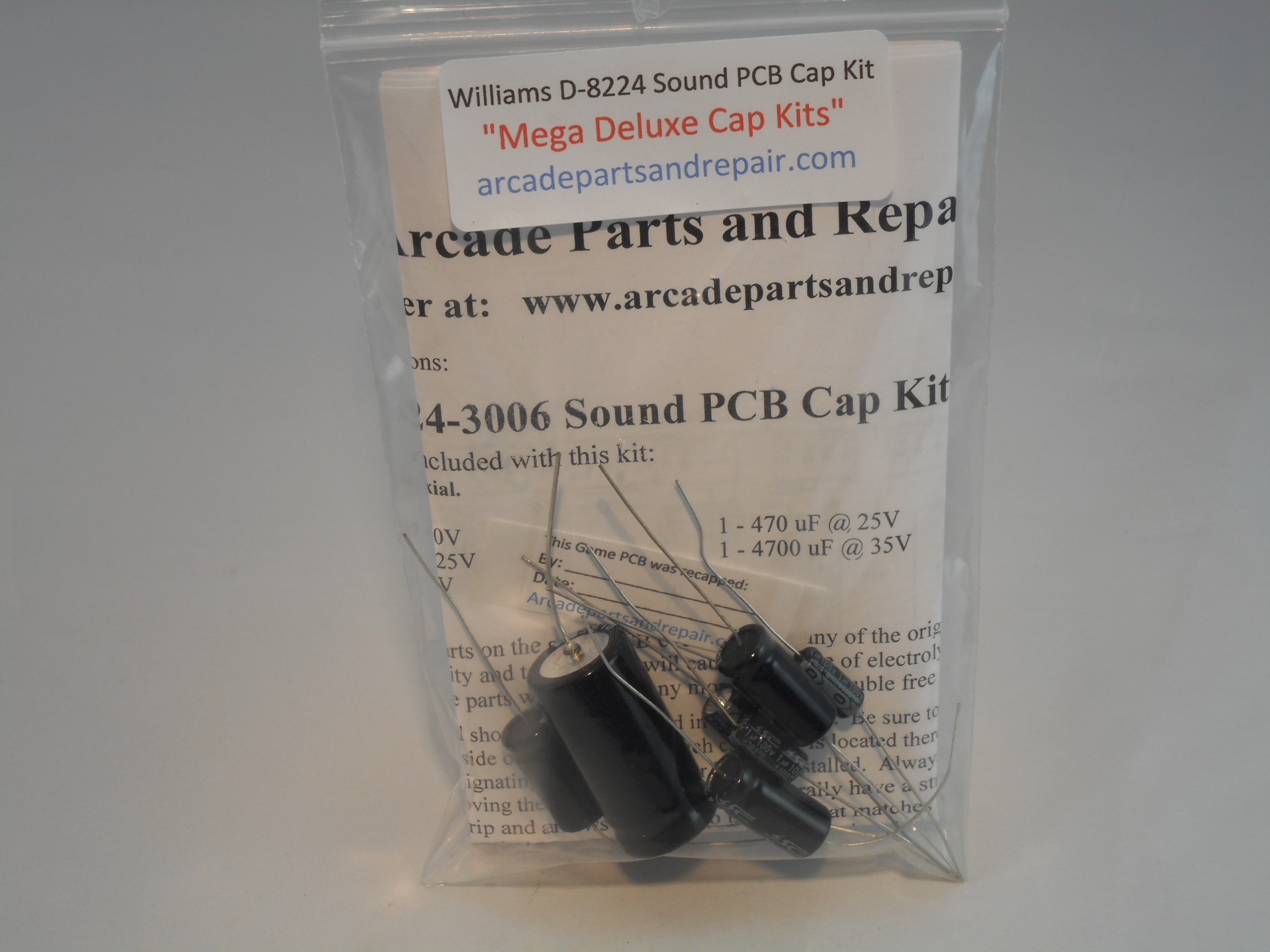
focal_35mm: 67
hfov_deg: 29.0
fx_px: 2458
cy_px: 476
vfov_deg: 21.9
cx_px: 635
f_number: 5.3
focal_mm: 12
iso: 80
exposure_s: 1/30
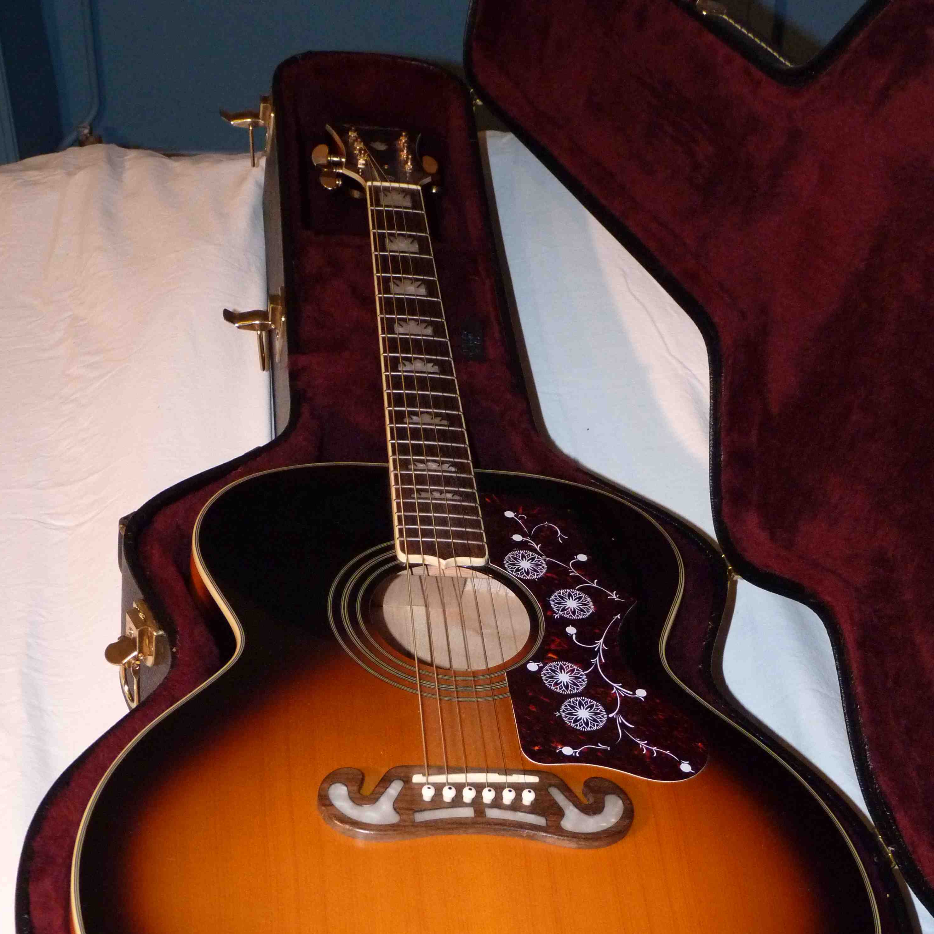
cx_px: 465
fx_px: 1893
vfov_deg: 27.6
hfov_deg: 27.7
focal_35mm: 62
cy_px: 615
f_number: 3.2
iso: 400
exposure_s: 1/30
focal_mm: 9.2
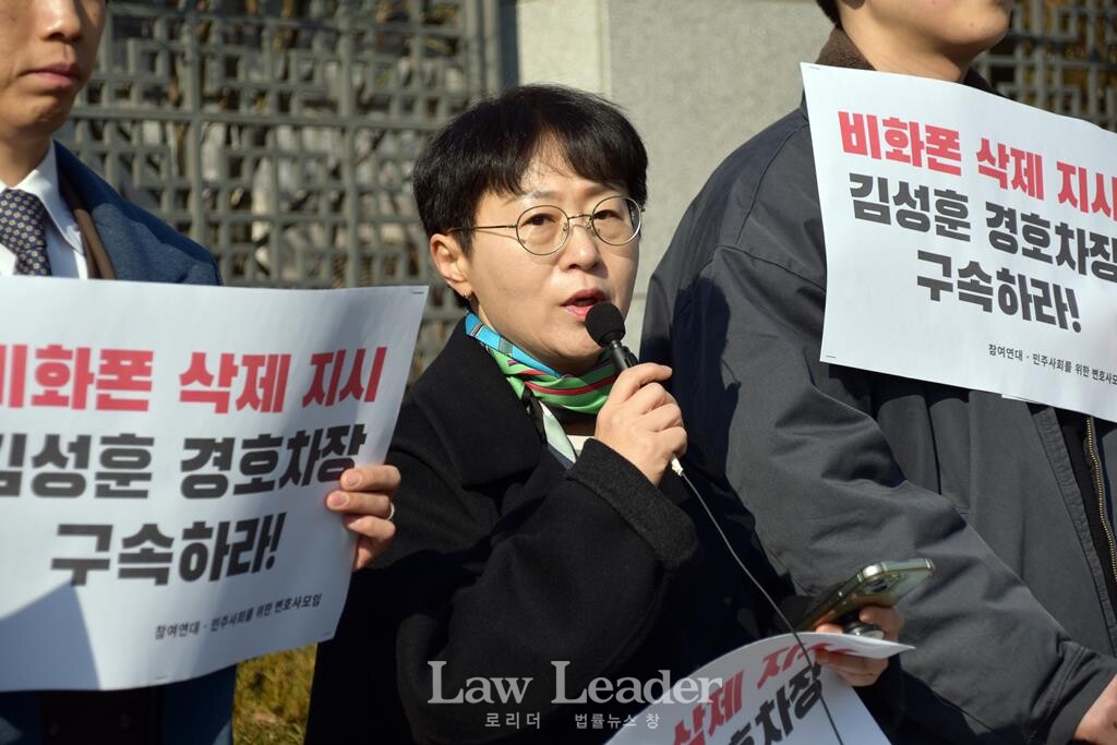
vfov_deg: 11.4
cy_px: 372
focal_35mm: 120
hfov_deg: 17.1
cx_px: 558
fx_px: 3724
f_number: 5.3
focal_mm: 80
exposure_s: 1/1250
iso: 100
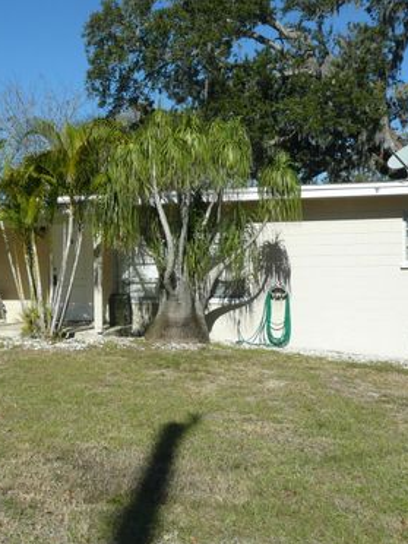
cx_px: 136
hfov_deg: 33.3
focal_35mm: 43
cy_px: 273
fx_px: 676
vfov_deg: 43.9
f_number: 3.5
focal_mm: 5.2
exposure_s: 1/800
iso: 100
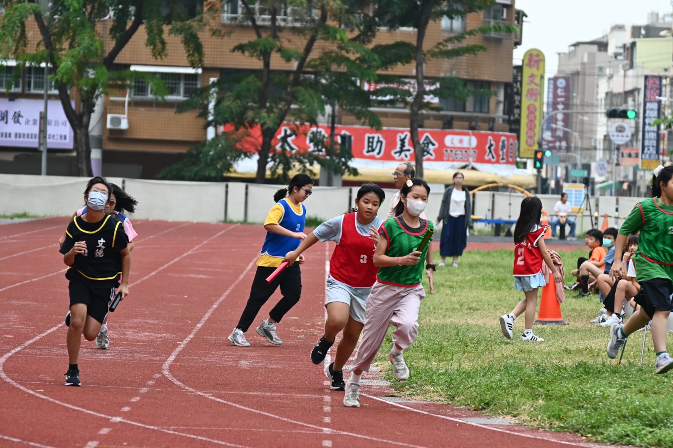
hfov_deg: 10.2
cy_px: 224
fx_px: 3784
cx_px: 336
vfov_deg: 6.8
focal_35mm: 202
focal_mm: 135
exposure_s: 1/1000
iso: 560
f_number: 4.8
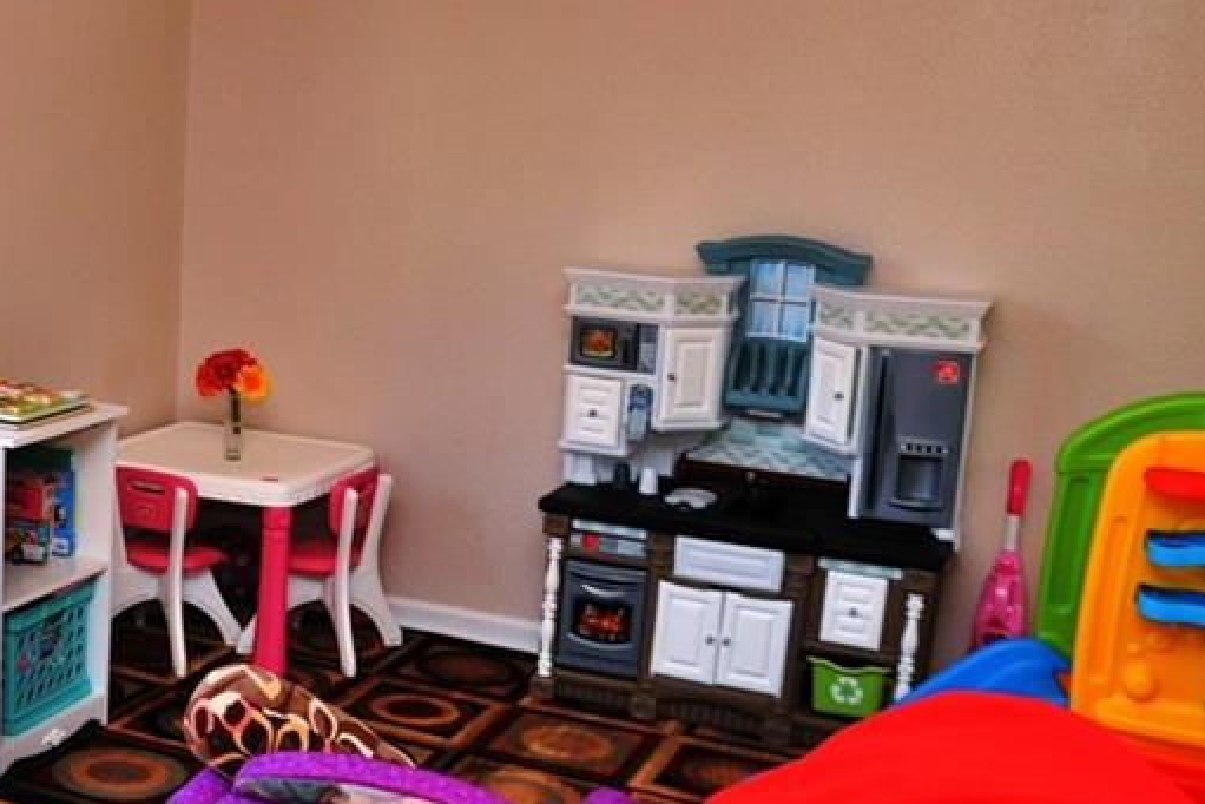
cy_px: 423
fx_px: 2913
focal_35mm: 87
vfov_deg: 15.7
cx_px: 52
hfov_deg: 22.6
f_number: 6.3
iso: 1000
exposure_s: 1/125
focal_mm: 29
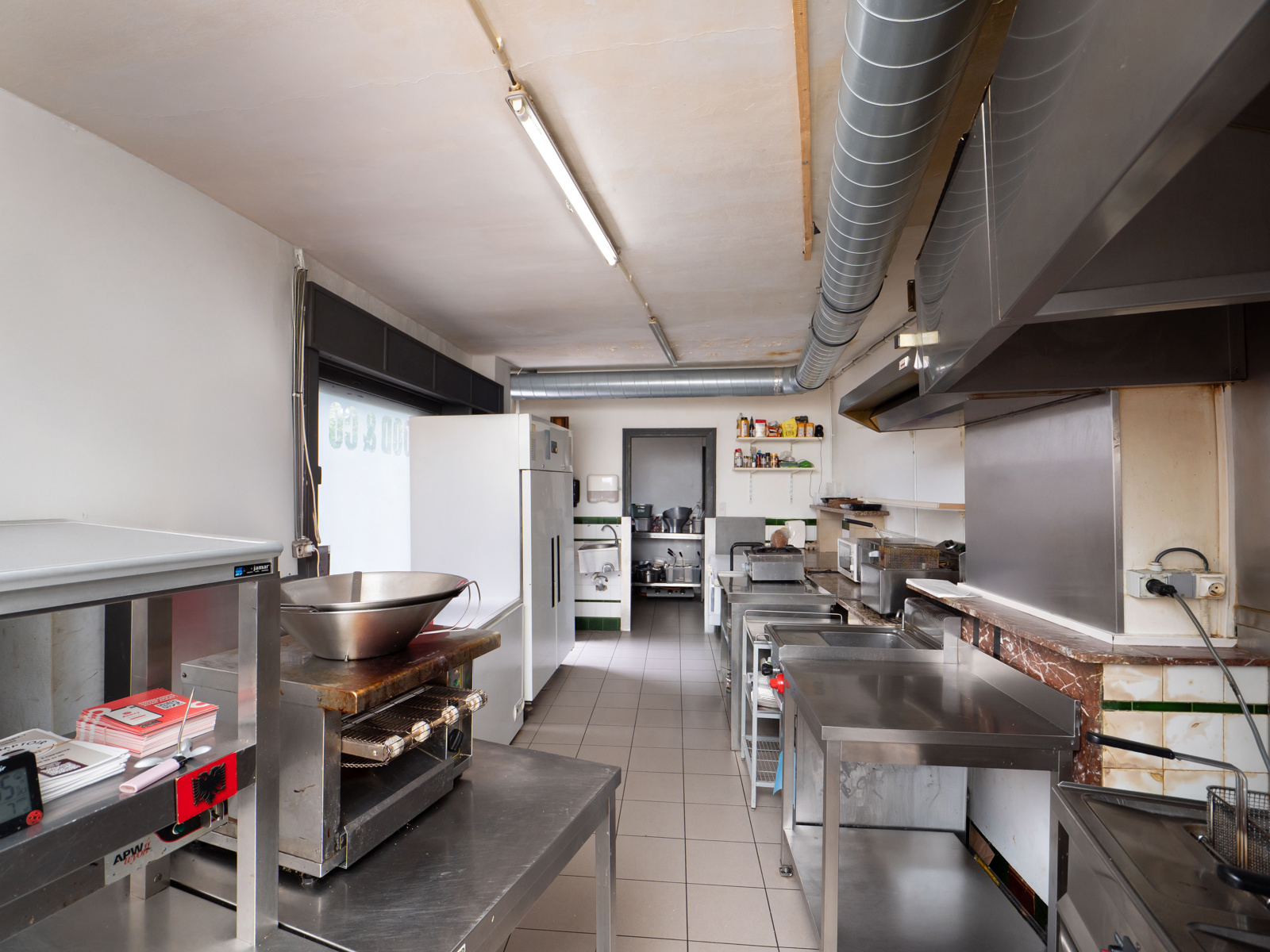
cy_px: 476
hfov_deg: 94.5
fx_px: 587
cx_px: 635
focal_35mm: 16
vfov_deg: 78.1
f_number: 4
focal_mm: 8
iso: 200
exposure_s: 1/60
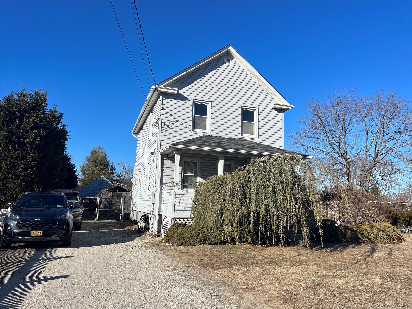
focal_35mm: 26
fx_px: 309
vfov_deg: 53.1
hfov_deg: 67.3
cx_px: 206
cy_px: 154
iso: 50
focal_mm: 5.1
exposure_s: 1/4016
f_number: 1.6
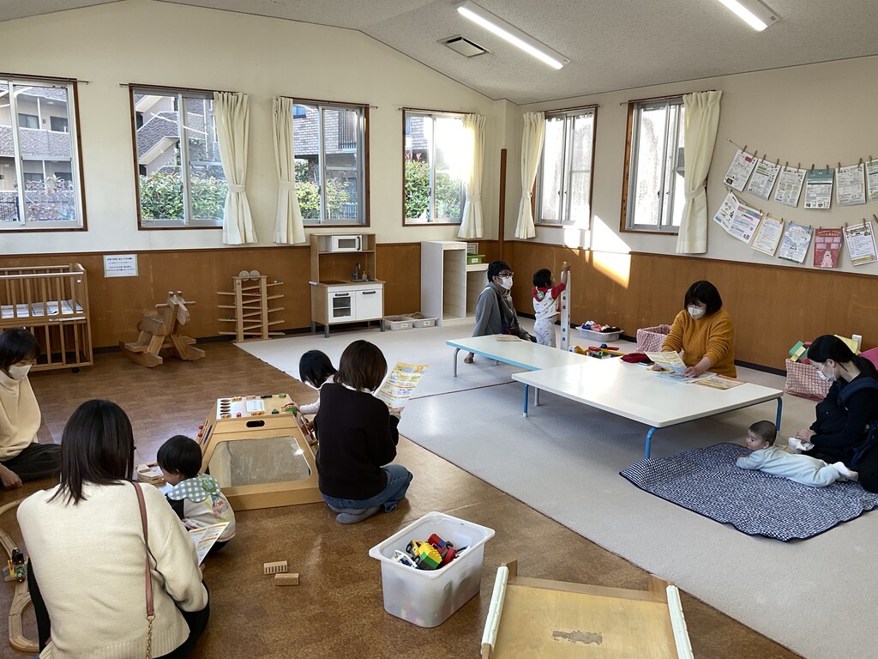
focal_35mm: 29
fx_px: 736
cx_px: 439
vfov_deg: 48.2
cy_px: 330
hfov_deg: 61.7
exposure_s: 1/120
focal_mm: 3
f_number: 1.8
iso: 32
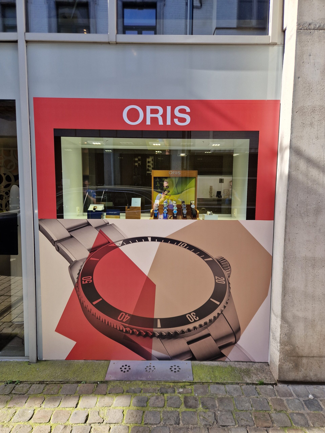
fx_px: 288
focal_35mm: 23
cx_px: 162
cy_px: 216
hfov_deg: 58.9
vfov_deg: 73.9
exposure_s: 1/266
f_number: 1.8
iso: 50
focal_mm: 5.4
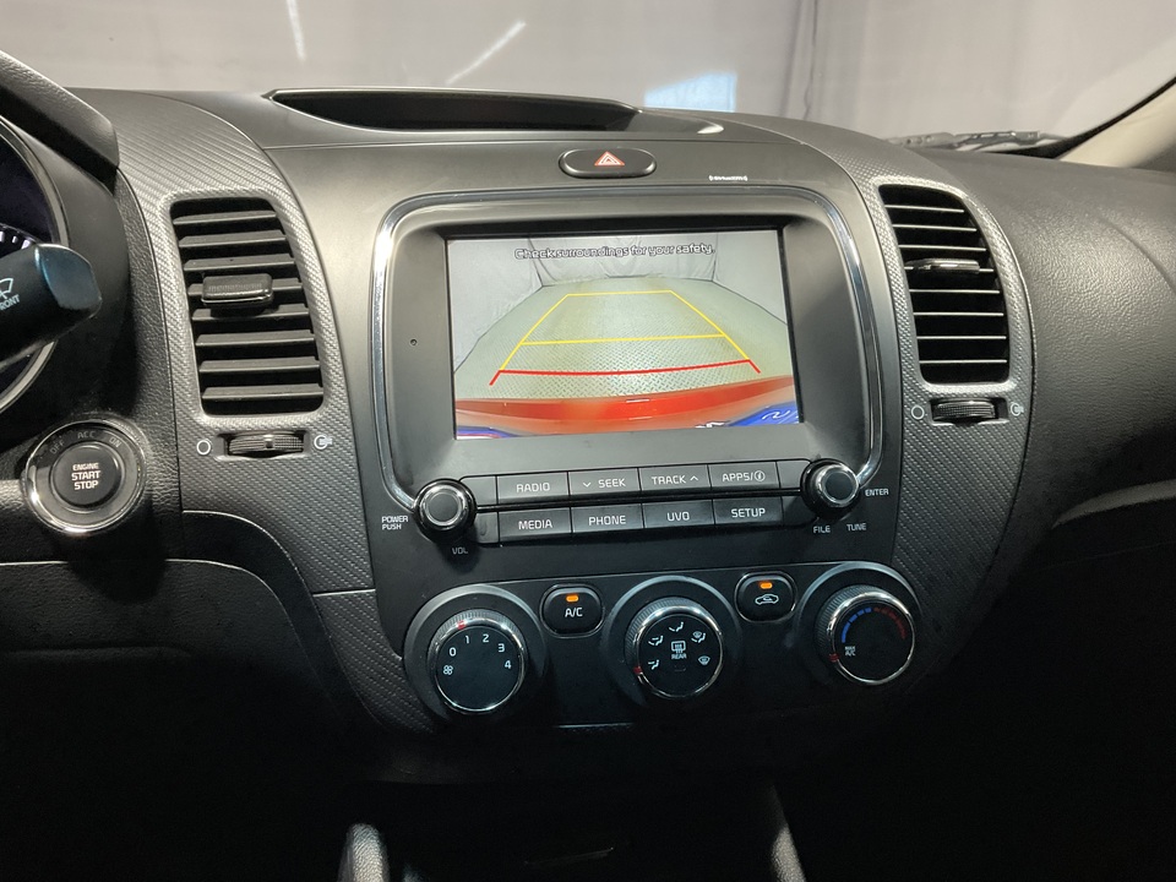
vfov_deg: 48.2
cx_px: 588
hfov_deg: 61.7
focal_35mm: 29
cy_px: 441
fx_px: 985
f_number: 1.8
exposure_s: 1/60
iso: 125
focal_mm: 3
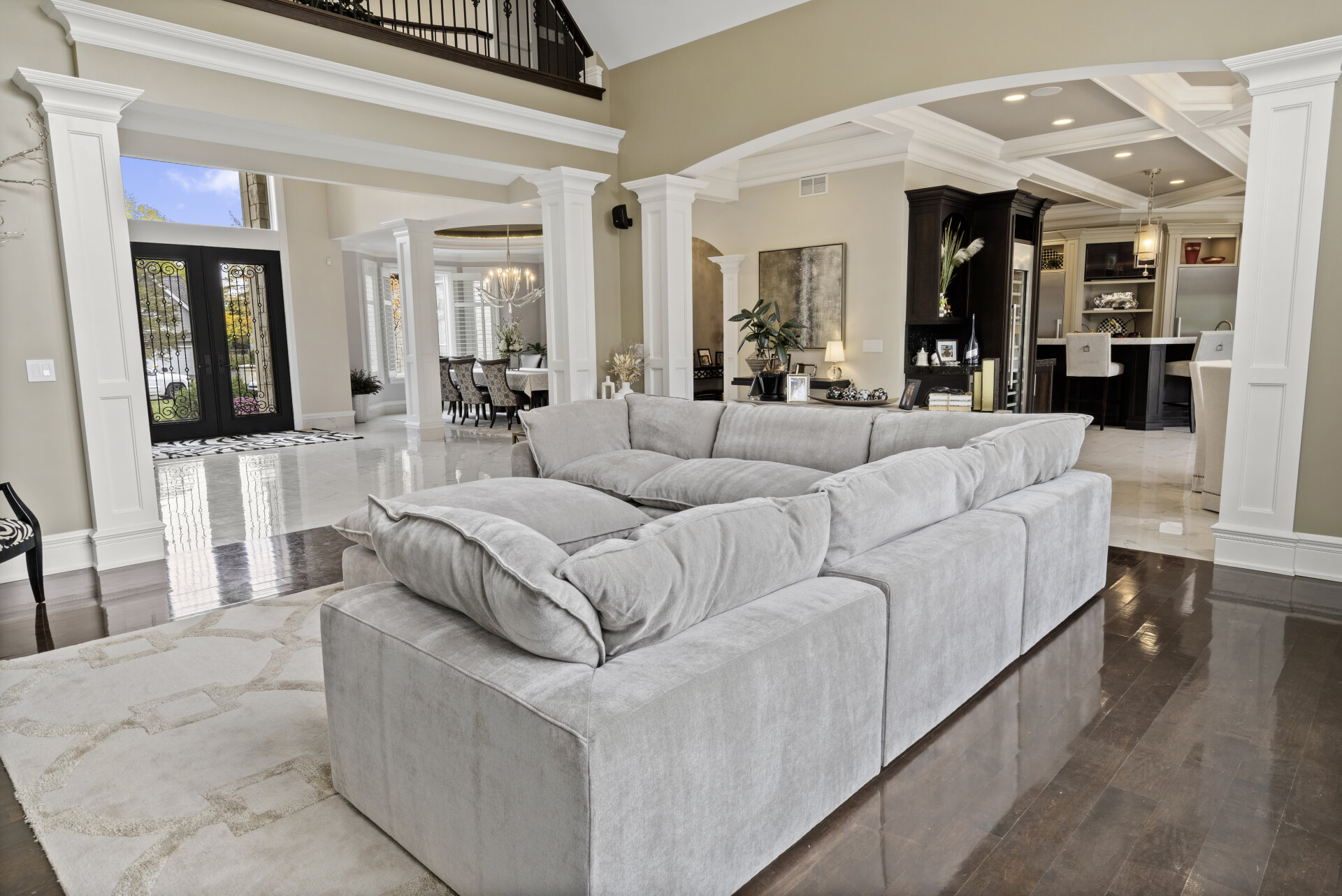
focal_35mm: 21
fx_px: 783
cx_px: 671
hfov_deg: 81.2
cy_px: 448
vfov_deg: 59.5
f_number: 9
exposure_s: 1/5
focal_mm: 21
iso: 200
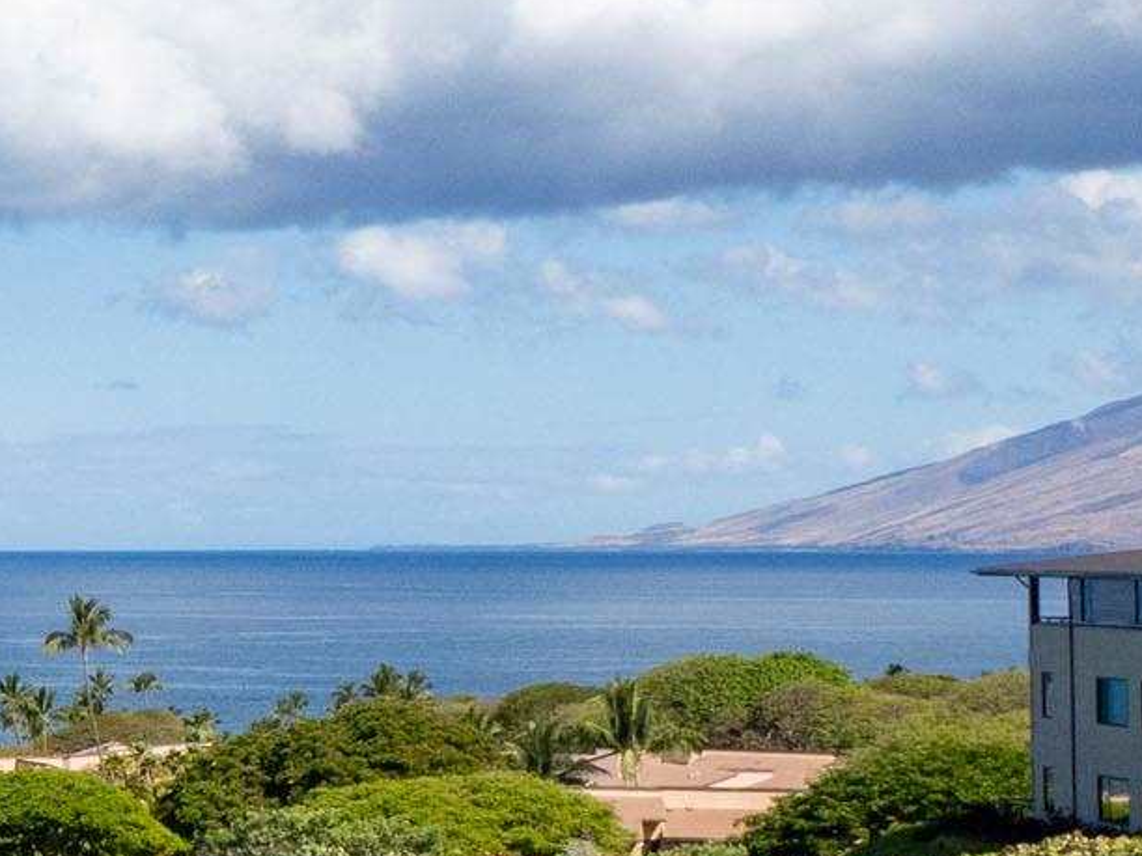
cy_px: 453
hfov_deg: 14.4
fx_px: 3728
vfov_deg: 13.1
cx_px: -1168
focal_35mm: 113
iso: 500
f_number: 10
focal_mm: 12
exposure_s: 1/250
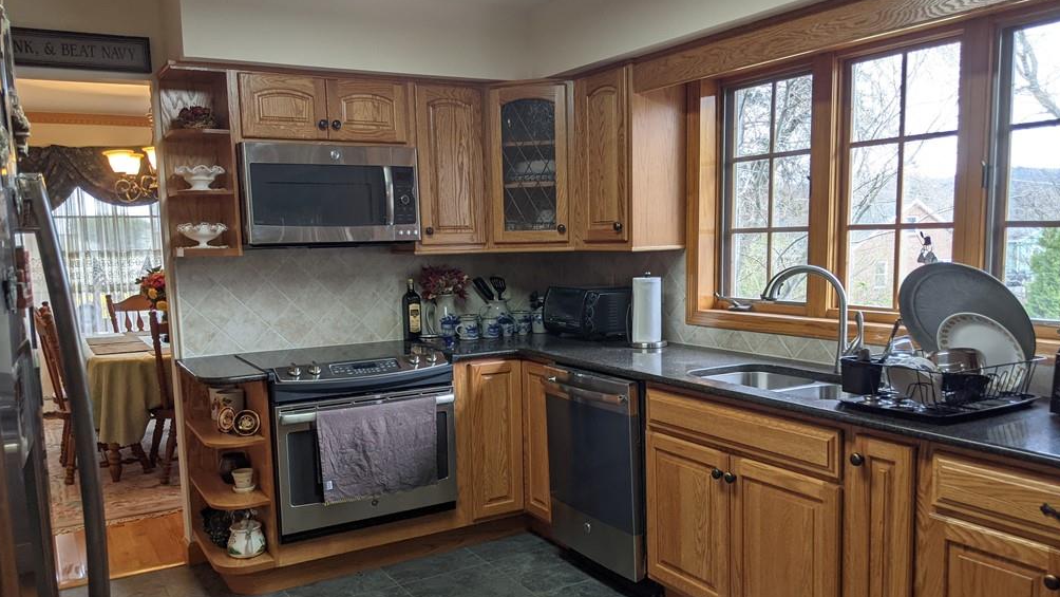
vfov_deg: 38.8
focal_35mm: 30
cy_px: 350
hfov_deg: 64.3
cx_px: 532
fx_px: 843
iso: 103
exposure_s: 1/120
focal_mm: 4.44
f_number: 1.8
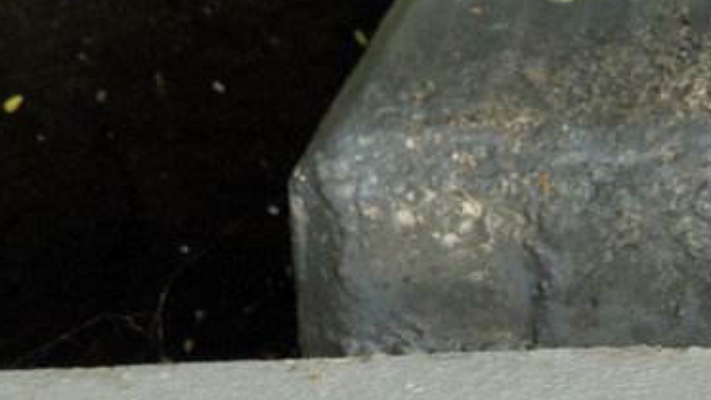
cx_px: 768
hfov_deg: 14.9
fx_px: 2657
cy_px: 676
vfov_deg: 8.3
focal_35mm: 141
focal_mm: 8.5
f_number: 5
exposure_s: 1/160
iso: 100
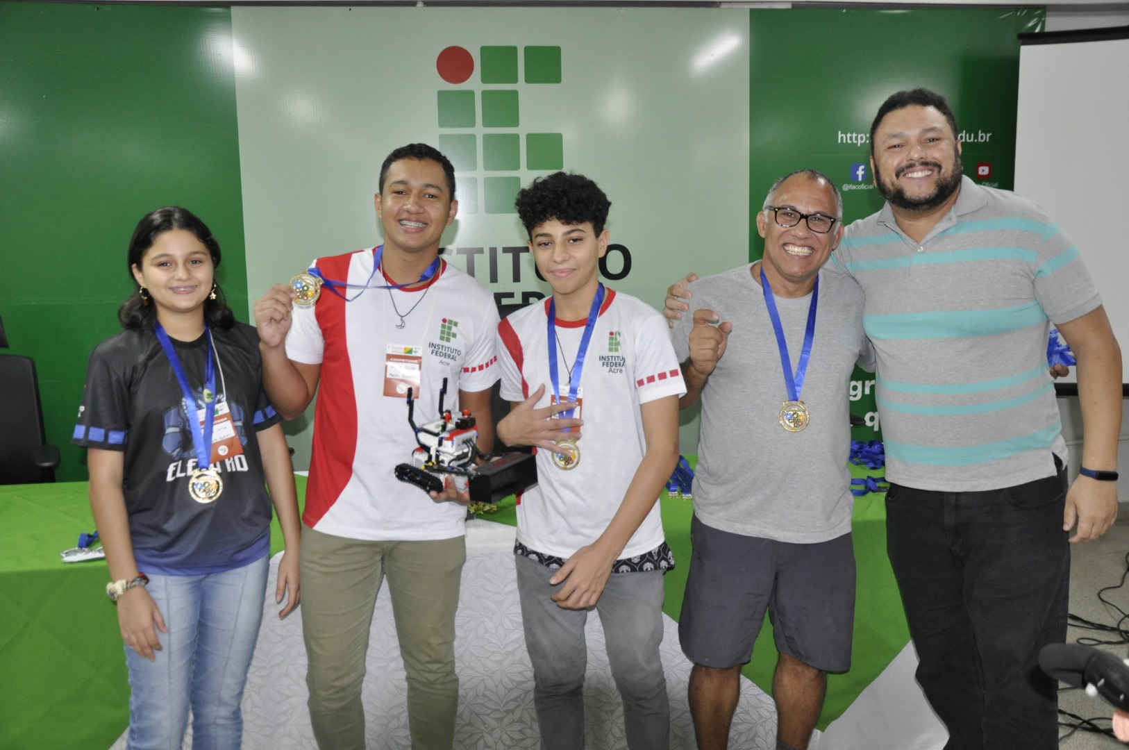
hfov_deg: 59.5
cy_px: 375
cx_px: 564
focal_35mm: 32
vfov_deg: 41.6
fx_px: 987
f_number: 3.8
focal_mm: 21
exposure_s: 1/60
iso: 800
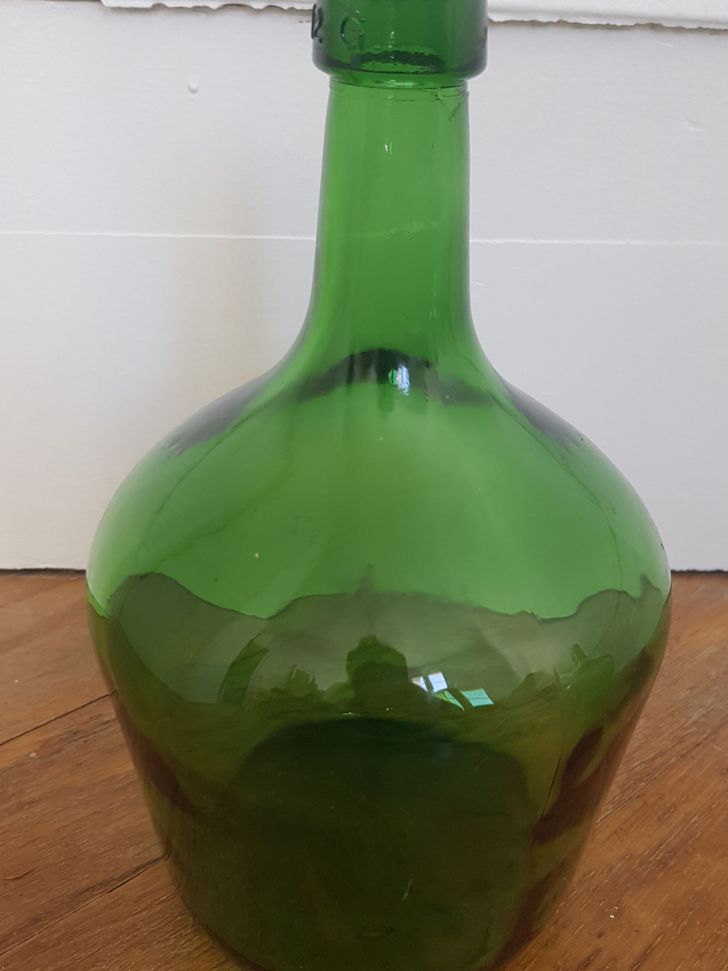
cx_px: 396
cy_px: 533
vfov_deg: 56.7
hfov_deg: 44.1
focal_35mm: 32
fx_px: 897
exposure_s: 1/60
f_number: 1.7
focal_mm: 4.2
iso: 125
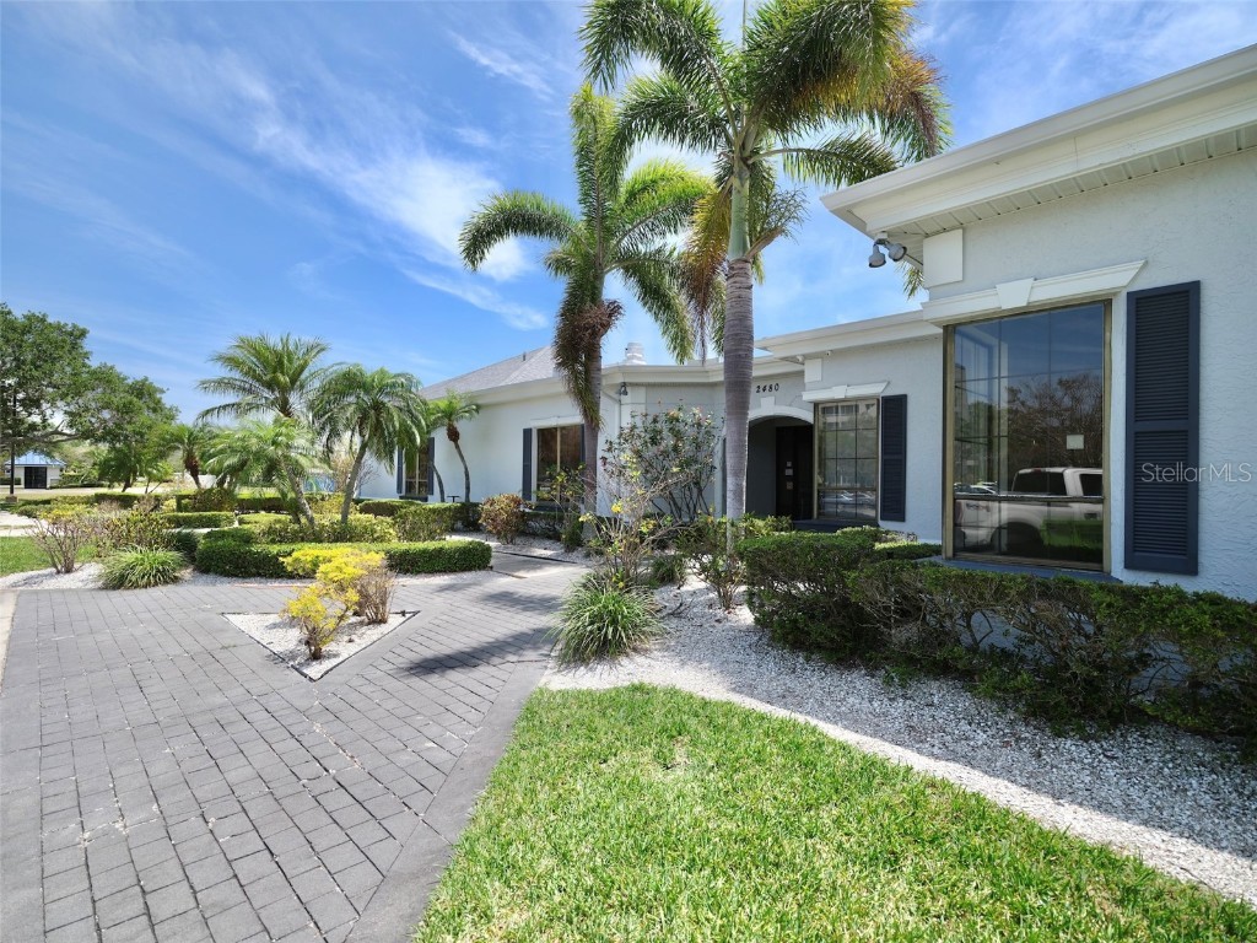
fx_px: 617
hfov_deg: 91.0
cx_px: 628
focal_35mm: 17
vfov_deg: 74.7
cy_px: 472
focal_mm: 21.8
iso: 250
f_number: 4
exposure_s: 1/1250
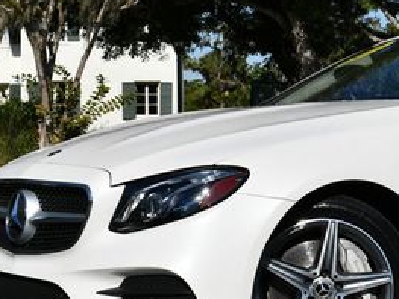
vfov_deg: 14.3
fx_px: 1187
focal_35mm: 103
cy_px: 112
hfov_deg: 18.5
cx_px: 417
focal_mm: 22
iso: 100
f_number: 10
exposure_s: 1/400
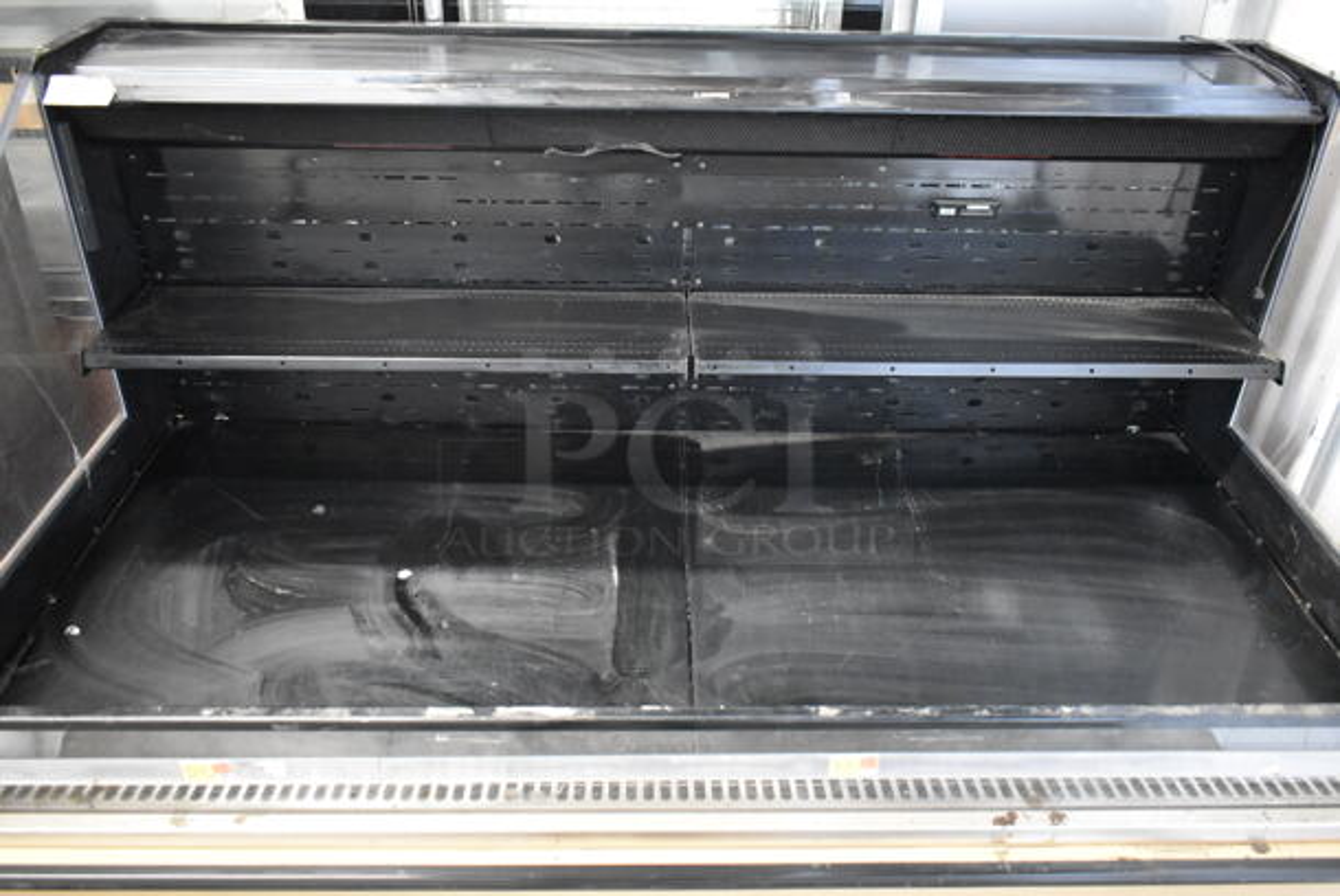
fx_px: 1118
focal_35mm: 30
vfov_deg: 43.7
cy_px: 448
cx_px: 670
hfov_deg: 61.9
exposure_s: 1/30
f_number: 3.5
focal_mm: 20
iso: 7200
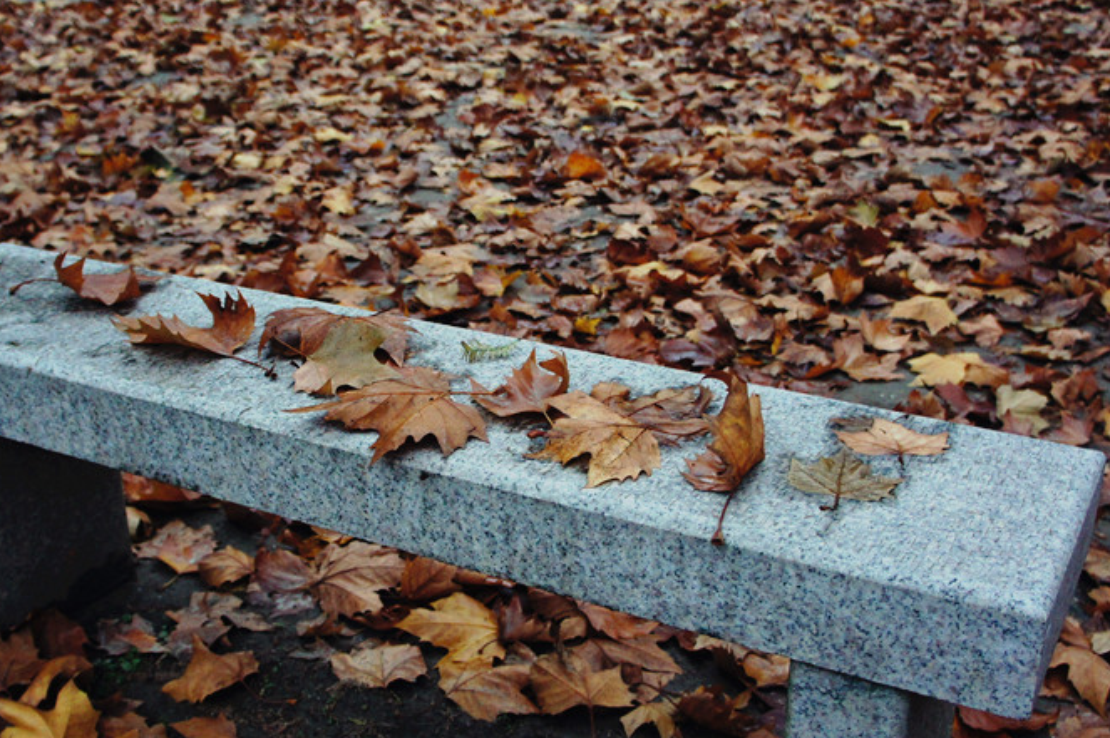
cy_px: 402
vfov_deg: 31.1
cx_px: 502
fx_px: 1325
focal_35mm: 43
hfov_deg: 45.4
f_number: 4
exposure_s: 1/30
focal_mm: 20
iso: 1000
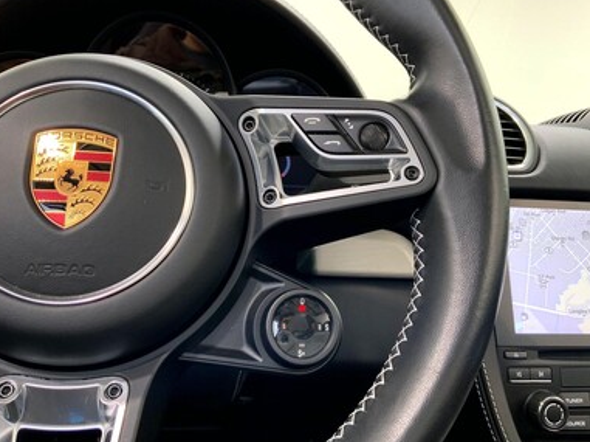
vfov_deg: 44.1
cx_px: 308
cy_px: 202
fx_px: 545
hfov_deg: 56.8
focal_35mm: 32
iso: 40
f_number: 1.8
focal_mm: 3
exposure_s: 1/62
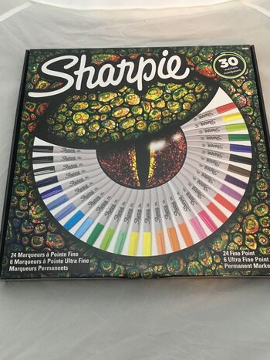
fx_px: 333
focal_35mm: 32
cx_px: 137
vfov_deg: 56.8
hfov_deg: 44.1
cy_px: 182
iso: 200
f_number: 2.2
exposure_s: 1/17
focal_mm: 4.15
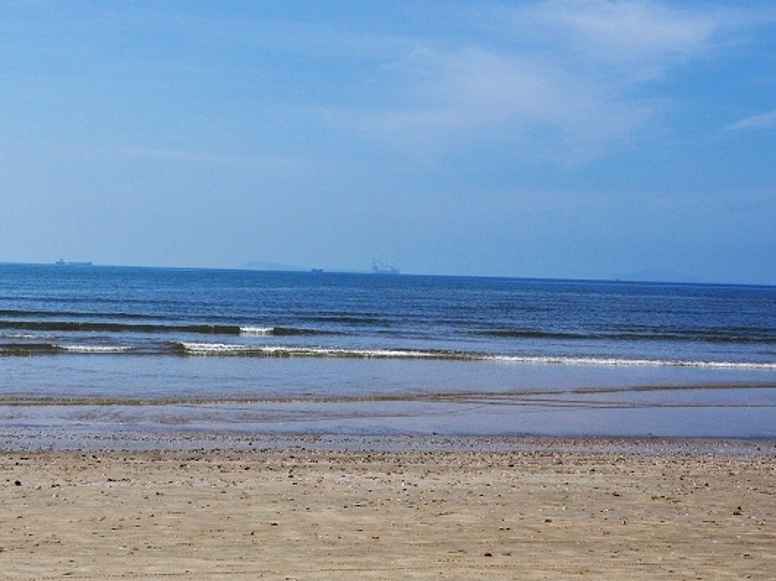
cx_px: 261
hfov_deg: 34.1
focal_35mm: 56
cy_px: 211
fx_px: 1255
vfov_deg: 26.0
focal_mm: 24
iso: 200
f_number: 11
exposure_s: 1/500
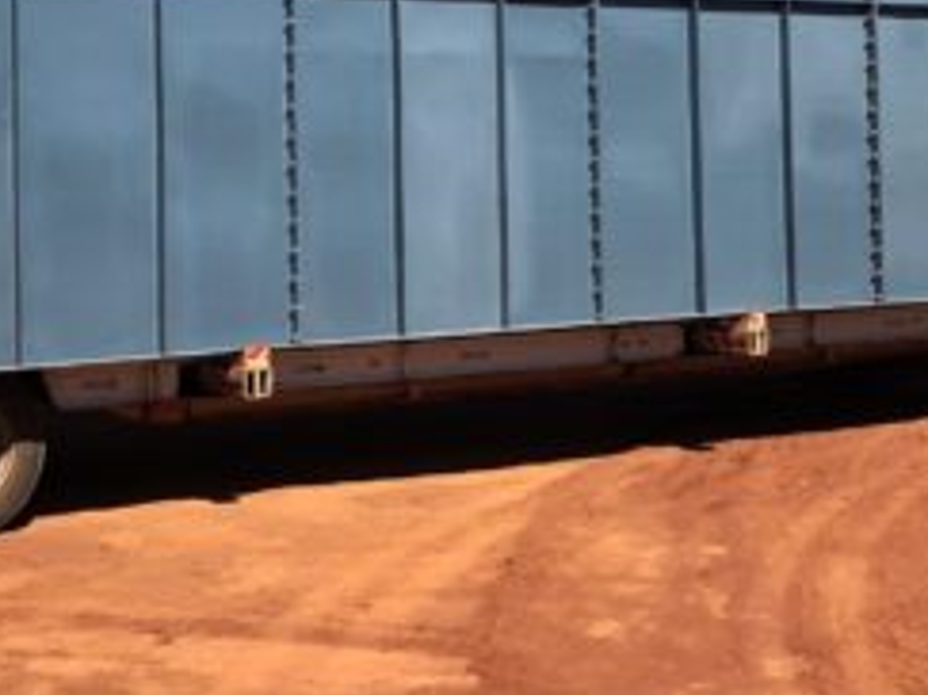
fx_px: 2010
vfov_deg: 19.3
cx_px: 546
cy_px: 84
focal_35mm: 75
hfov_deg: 26.0
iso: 20
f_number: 1.8
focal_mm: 3.99
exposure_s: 1/1919
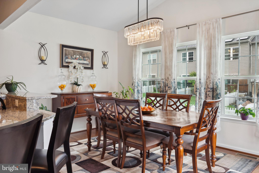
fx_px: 194
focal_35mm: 27
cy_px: 86
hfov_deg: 67.4
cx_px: 130
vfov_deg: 47.9
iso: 100
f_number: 8
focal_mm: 27
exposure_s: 1/13
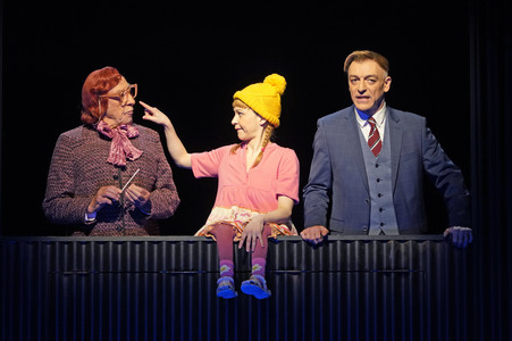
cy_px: 170
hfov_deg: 15.7
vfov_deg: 10.5
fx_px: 1862
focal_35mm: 131
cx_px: 256
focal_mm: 131
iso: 2000
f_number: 5.6
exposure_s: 1/250
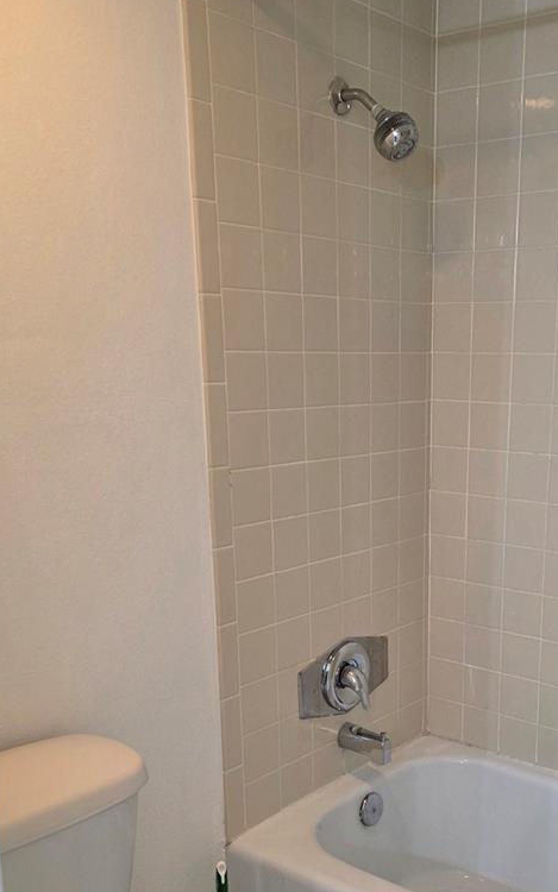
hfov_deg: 32.2
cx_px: 414
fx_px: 949
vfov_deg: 49.4
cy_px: 605
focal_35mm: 39
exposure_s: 1/120
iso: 250
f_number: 1.7
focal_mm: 6.3
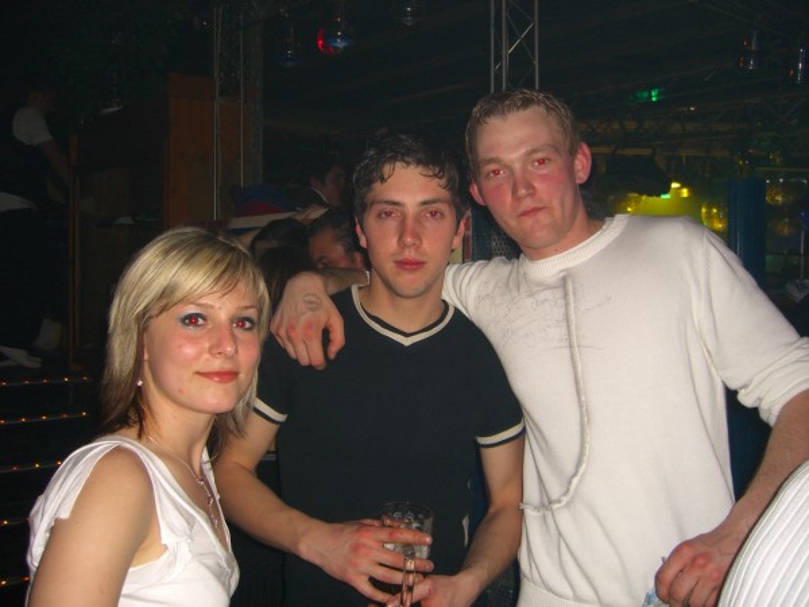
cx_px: 404
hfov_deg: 49.0
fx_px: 888
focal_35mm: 38
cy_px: 304
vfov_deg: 37.7
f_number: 2.8
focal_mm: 7.9
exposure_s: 1/60
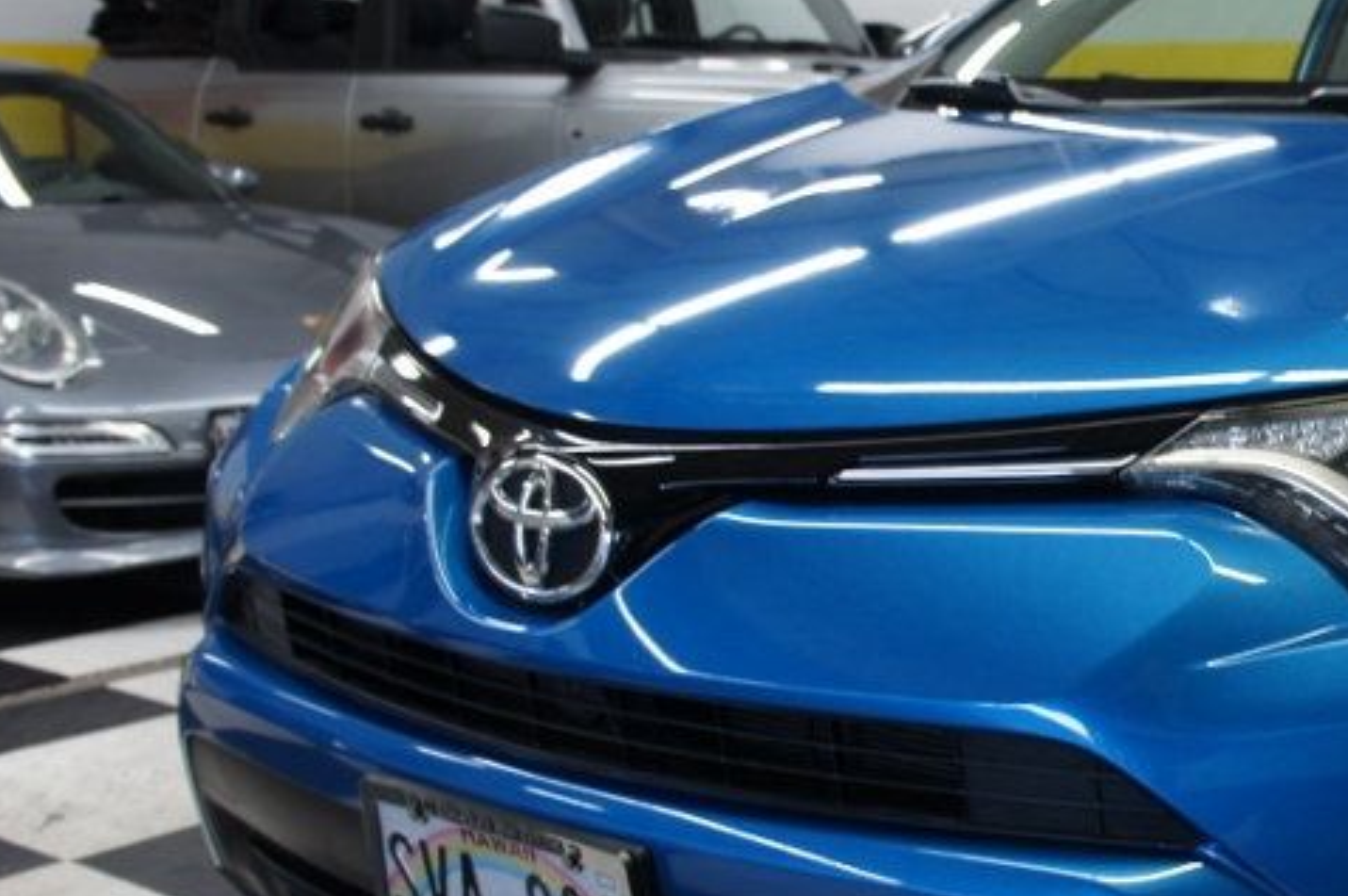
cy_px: 530
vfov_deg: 23.3
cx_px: 1331
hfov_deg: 32.0
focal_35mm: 58
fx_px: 2170
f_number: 3.5
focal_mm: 18
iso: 250
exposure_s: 1/30
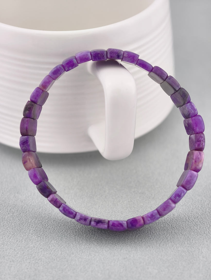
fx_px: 689
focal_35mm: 85
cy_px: 140
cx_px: 106
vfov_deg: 23.0
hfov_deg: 17.4
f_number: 2.67
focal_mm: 22.48
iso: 125
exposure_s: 1/160
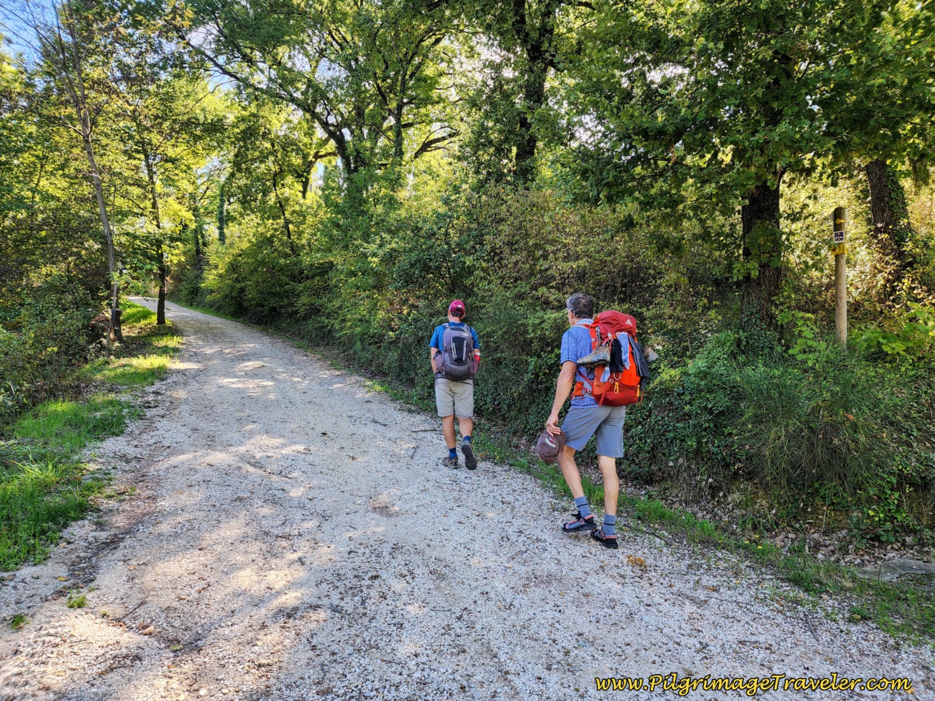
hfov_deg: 73.9
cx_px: 468
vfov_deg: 58.9
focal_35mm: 23
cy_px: 350
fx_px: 621
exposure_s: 1/180
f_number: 1.8
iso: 40
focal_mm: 6.4
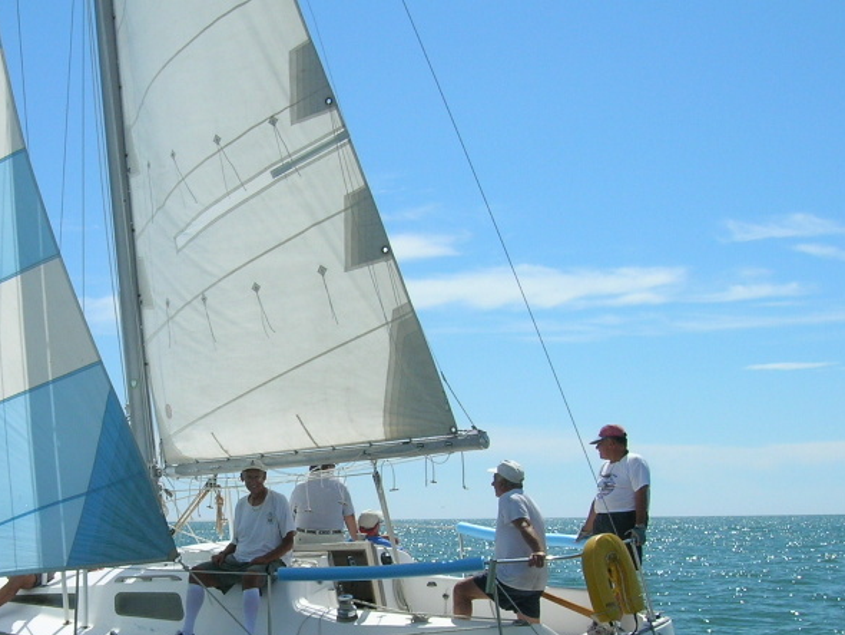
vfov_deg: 24.6
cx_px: 221
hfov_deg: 32.1
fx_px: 1441
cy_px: 459
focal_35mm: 59
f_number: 4.9
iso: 50
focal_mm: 5.7
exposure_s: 1/630
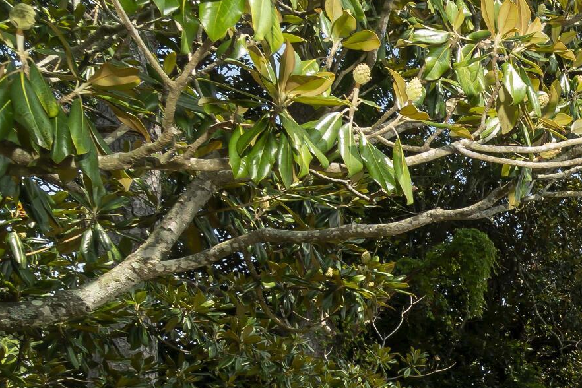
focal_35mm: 51
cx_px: 977
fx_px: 824
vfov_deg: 22.4
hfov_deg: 24.3
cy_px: 560
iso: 160
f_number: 8
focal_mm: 10
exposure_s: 1/60
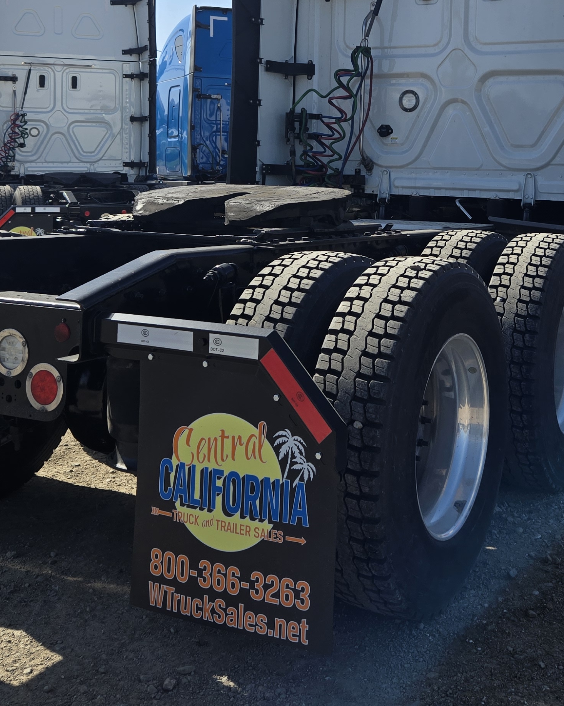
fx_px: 1023
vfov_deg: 37.1
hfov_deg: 30.7
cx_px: 350
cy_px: 176
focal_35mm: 49
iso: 25
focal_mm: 5.4
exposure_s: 1/1819
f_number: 1.8
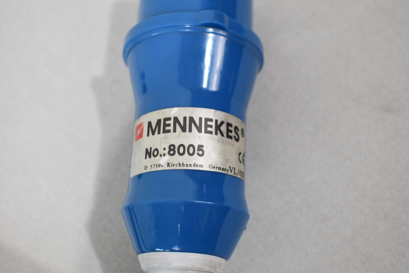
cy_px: 136
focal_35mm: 48
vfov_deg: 28.1
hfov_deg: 41.1
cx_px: 204
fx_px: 545
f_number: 5.6
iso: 400
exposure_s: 1/60
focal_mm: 32
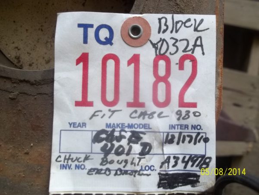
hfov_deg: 56.8
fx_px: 239
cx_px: 130
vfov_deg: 44.2
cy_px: 98
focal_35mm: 32
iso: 64
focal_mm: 5.7
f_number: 2.9
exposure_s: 1/80
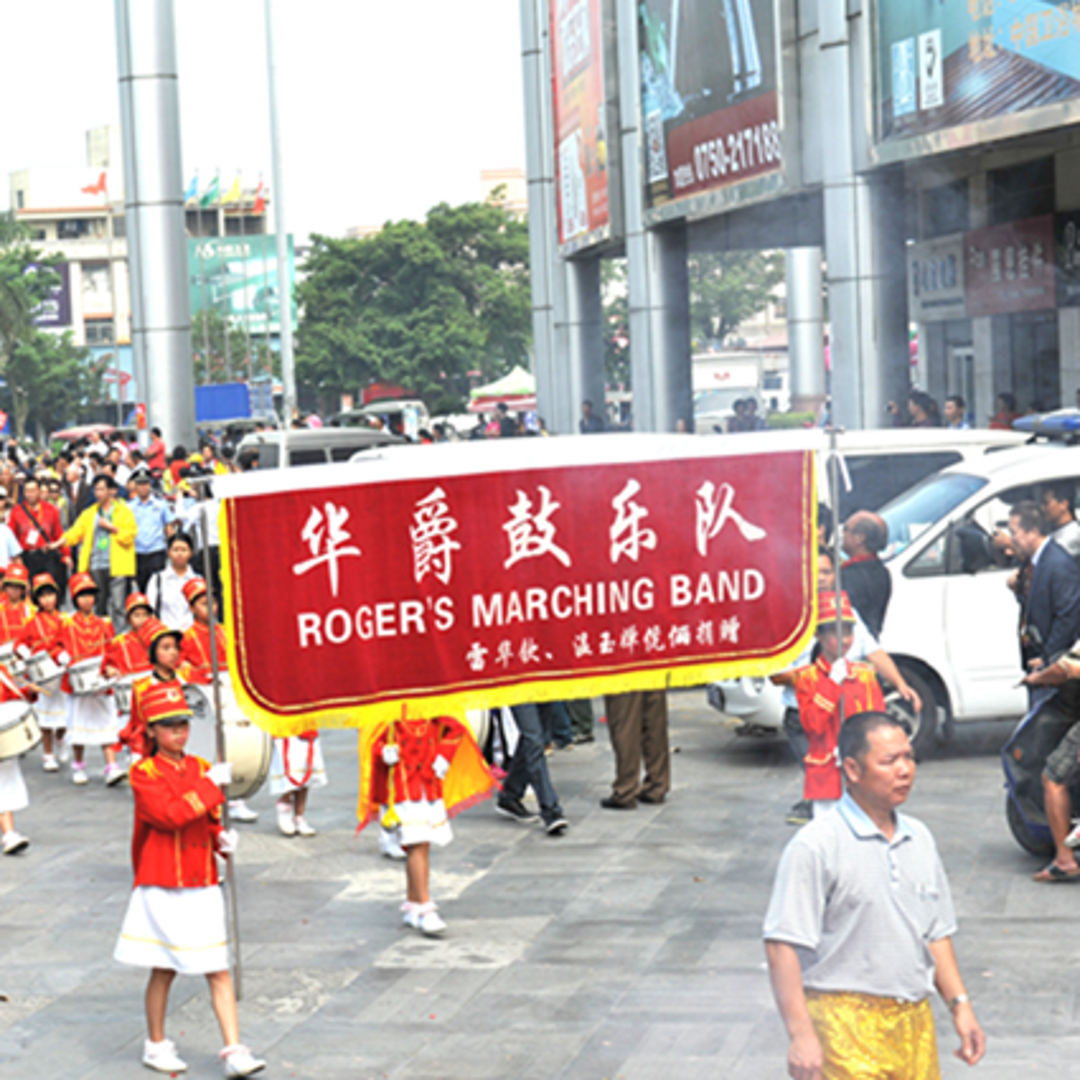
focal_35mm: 93
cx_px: 142
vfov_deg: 18.7
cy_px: 606
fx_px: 3283
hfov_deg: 18.4
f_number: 9
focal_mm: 62
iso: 200
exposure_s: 1/320
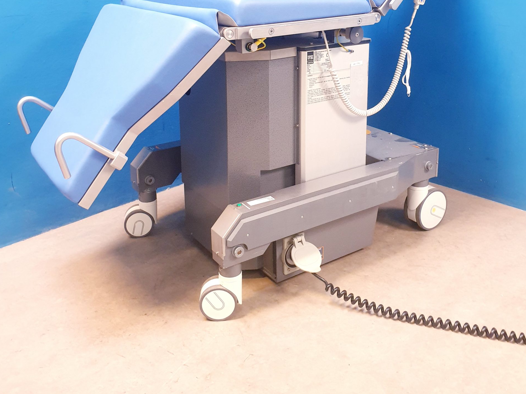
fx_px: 532
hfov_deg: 52.6
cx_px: 264
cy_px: 77
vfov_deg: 39.1
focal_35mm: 35
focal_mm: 4.3
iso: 320
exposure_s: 1/25
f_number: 2.4
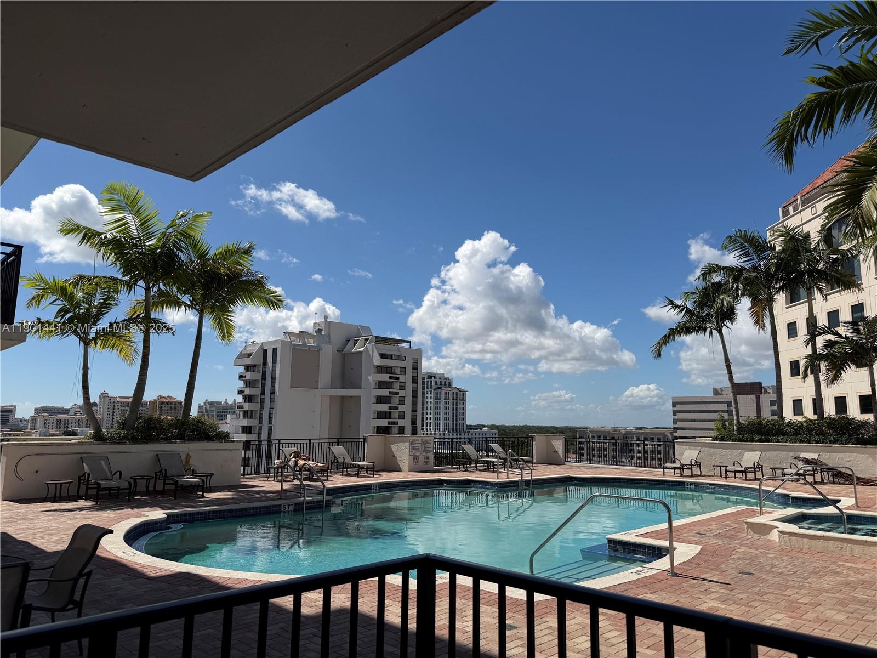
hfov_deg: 71.6
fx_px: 608
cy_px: 329
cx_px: 438
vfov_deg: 56.8
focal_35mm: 24
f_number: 1.78
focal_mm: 6.76
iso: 80
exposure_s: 1/9091
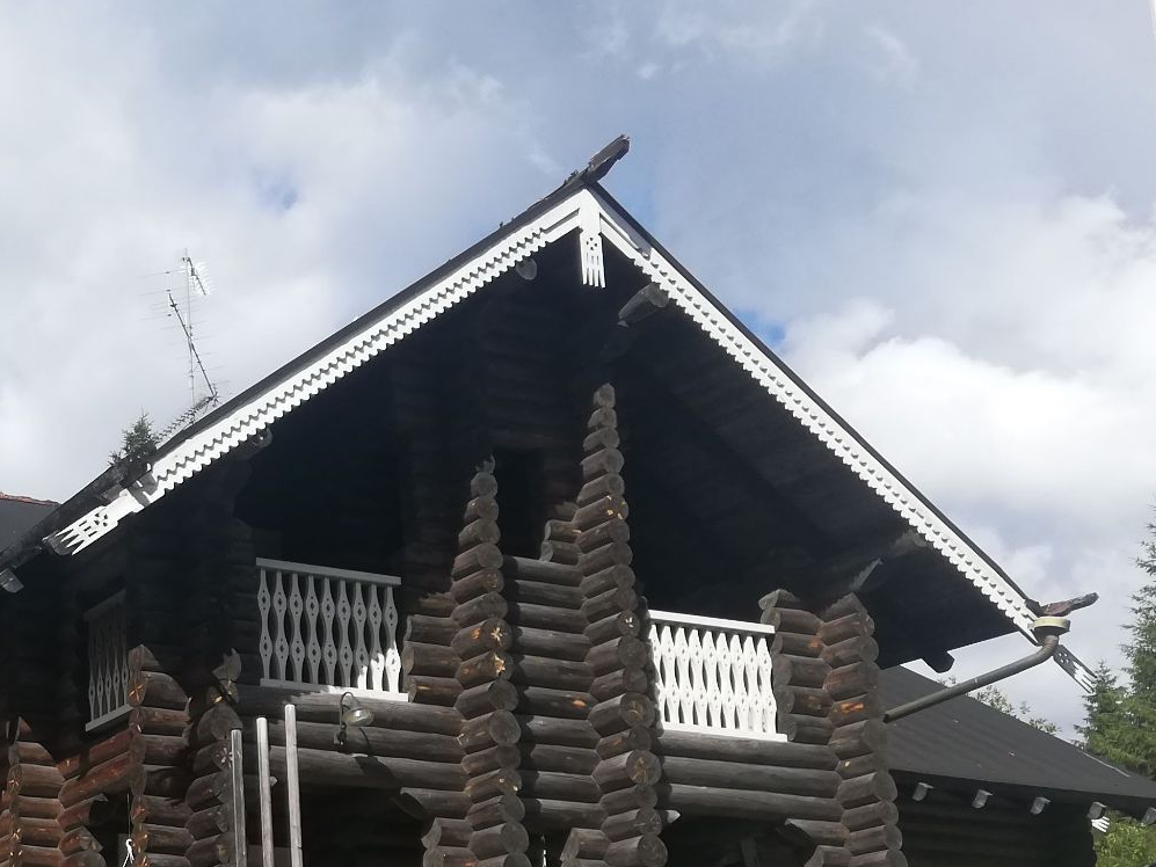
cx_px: -136
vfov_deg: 22.5
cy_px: 747
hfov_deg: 27.5
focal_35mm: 64
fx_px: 2138
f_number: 2.2
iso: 50
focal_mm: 3.81
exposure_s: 1/833
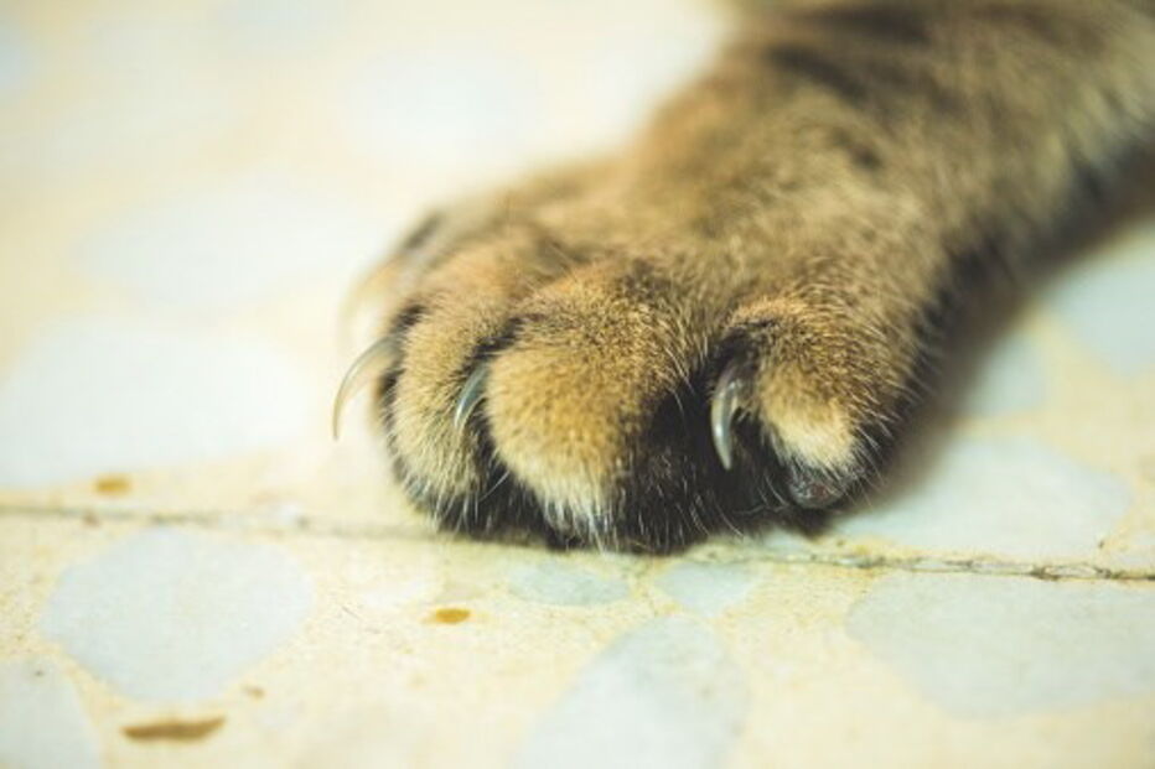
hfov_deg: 36.3
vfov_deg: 24.6
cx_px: 578
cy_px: 384
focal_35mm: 55
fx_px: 1764
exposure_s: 1/30
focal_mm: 55
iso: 1600
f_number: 2.8
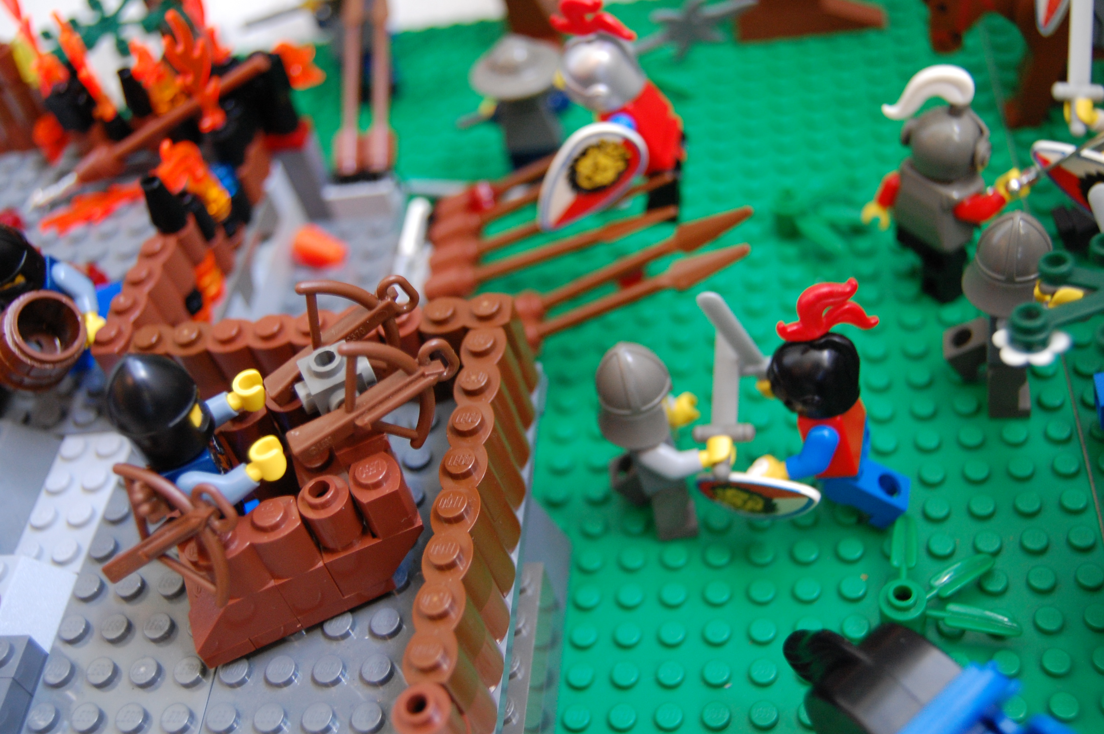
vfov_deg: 31.8
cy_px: 367
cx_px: 552
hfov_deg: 46.4
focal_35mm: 42
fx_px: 1287
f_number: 4.2
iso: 800
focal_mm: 28
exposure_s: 1/25
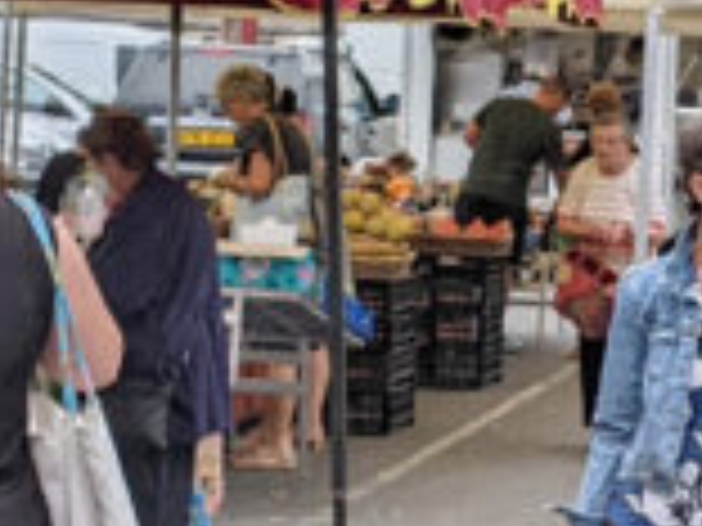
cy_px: 243
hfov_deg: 11.1
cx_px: 630
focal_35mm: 177
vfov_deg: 8.4
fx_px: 3589
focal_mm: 4.44
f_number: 1.8
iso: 54
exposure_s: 1/1067
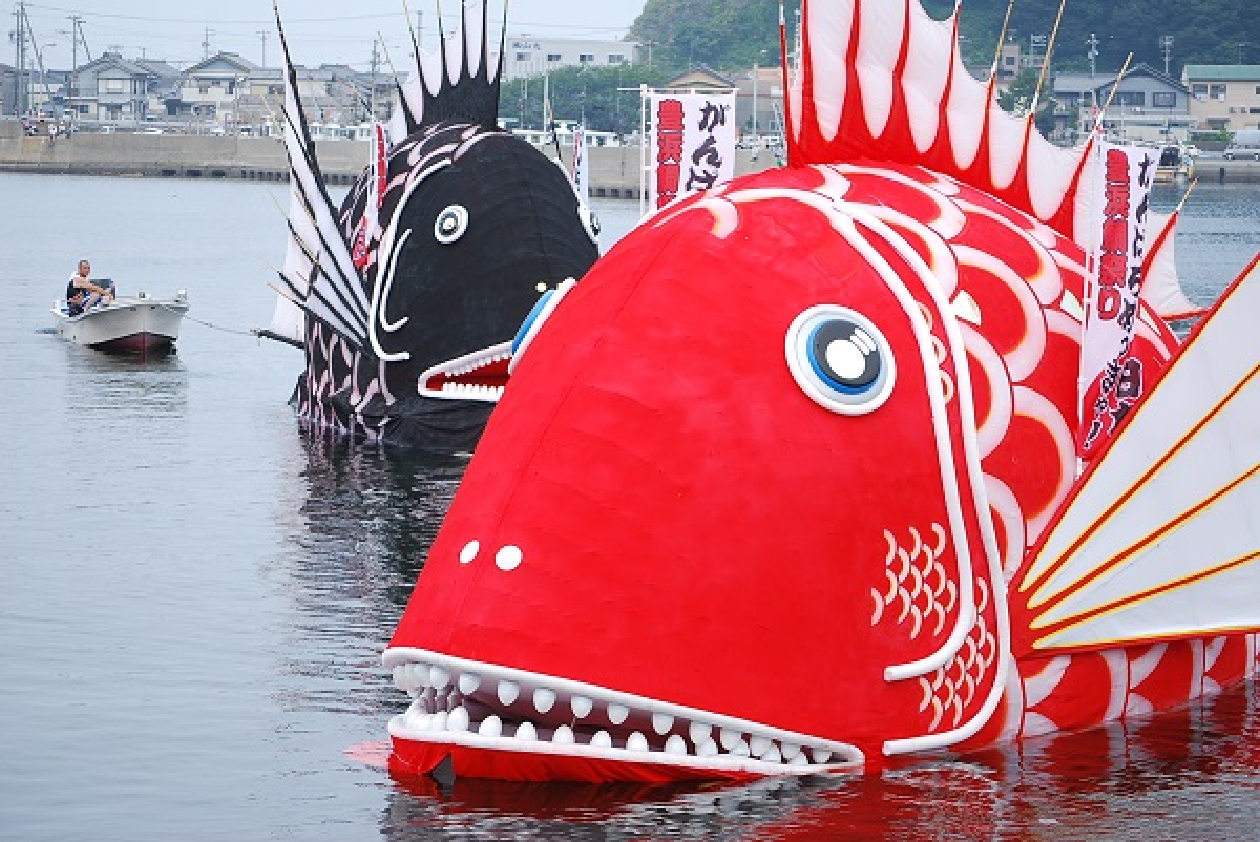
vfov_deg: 13.4
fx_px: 3572
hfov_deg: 20.0
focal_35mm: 102
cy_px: 421
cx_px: 630
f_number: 5
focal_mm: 68
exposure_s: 1/400
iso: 200
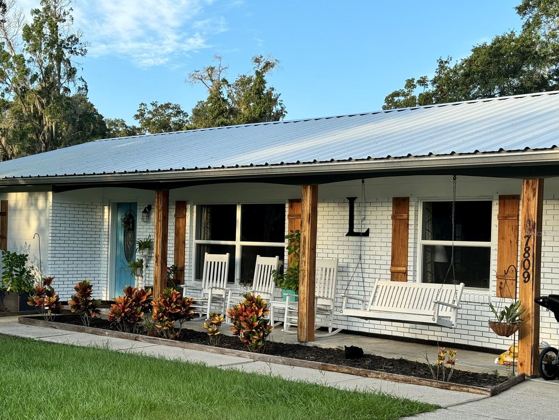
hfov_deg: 35.5
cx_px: 246
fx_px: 872
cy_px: 233
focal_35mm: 54
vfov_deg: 27.0
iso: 64
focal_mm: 6.76
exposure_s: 1/876
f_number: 1.78
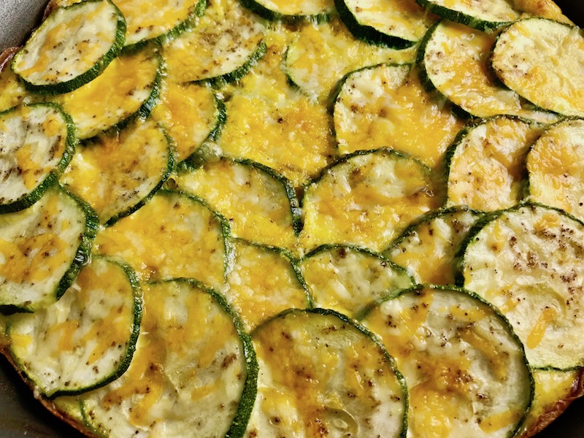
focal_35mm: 28
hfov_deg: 63.4
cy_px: 219
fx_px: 472
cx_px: 292
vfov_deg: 49.7
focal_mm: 3.99
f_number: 1.8
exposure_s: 1/120
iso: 20
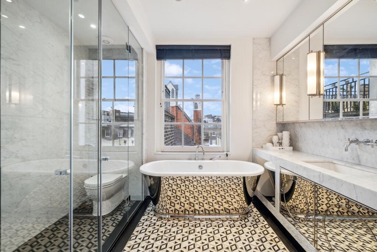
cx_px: 188
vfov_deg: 77.3
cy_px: 126
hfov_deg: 100.4
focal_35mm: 15
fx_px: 157
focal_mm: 10
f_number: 8
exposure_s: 1/40
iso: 640
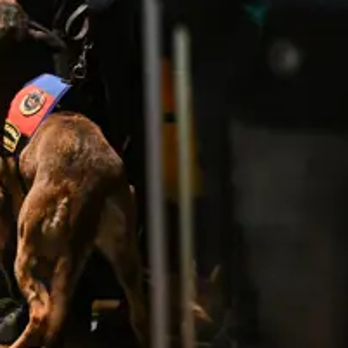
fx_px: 8951
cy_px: -66
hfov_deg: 2.2
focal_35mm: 787
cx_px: -21
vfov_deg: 2.2
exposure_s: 1/125
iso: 8000
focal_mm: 200
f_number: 2.8
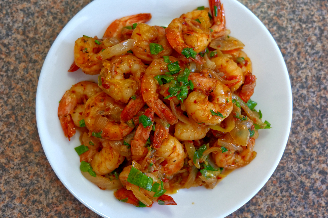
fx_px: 547
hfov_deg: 33.4
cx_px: 164
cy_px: 109
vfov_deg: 22.6
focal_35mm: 60
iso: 2500
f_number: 5.6
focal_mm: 60
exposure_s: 1/80
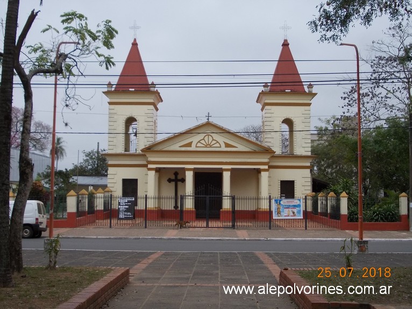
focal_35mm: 51
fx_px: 607
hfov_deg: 37.5
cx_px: 206
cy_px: 154
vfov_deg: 28.5
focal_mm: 7.2
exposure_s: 1/250
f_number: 3.6
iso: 140
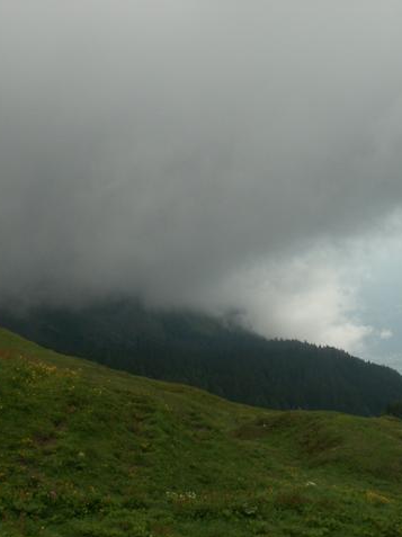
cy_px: 269
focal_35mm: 47
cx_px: 218
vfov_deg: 40.5
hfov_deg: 30.8
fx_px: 729
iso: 50
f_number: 8
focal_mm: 5.86
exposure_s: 1/125
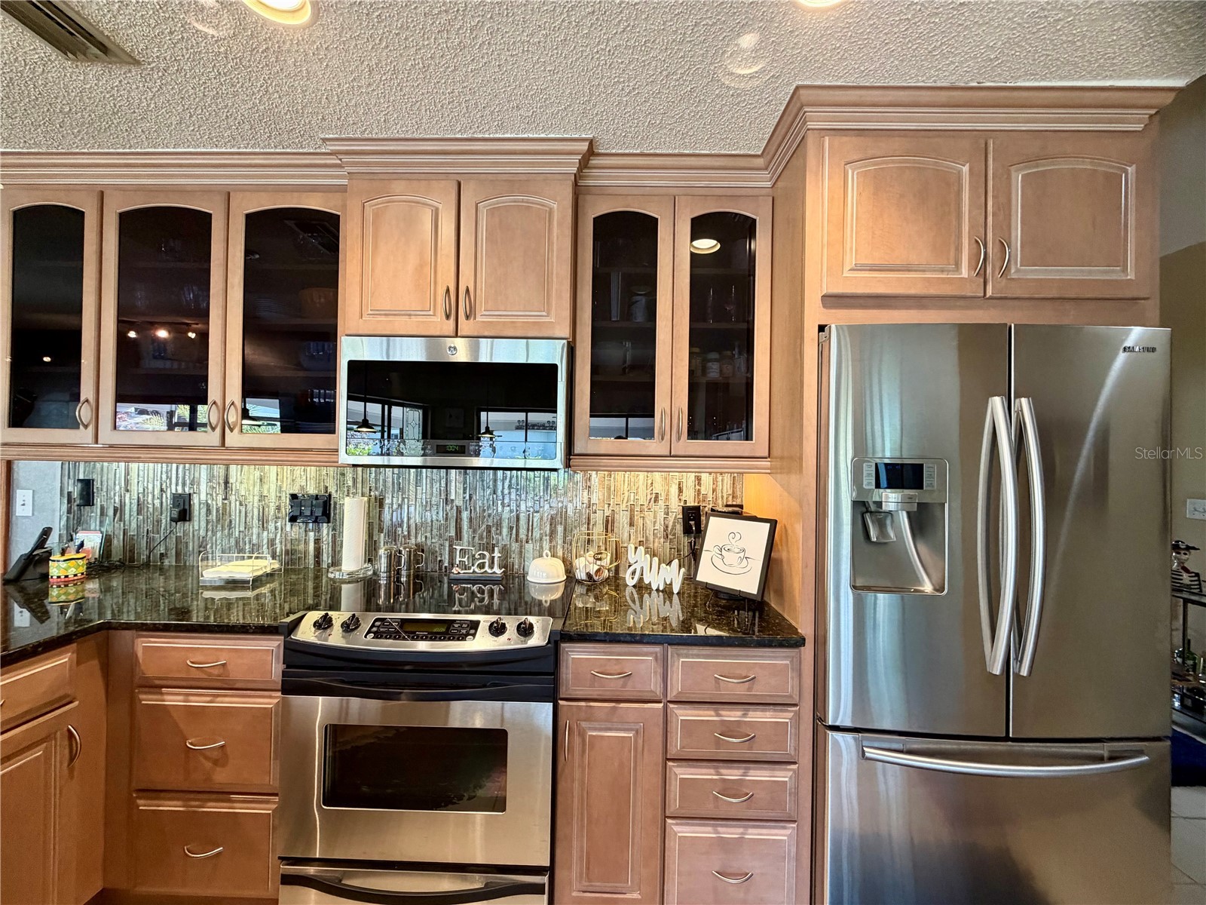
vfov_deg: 85.7
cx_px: 603
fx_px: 488
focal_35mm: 14
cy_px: 452
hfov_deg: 102.1
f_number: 2.2
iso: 320
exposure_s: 1/60
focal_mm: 2.22
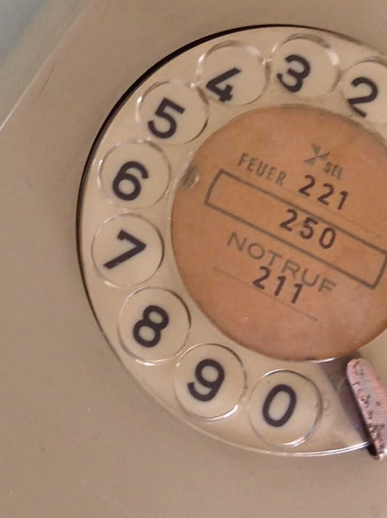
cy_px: -10
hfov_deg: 15.6
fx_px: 1405
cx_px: 115
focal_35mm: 94
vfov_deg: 20.2
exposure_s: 1/15
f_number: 2.4
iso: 64
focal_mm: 4.28
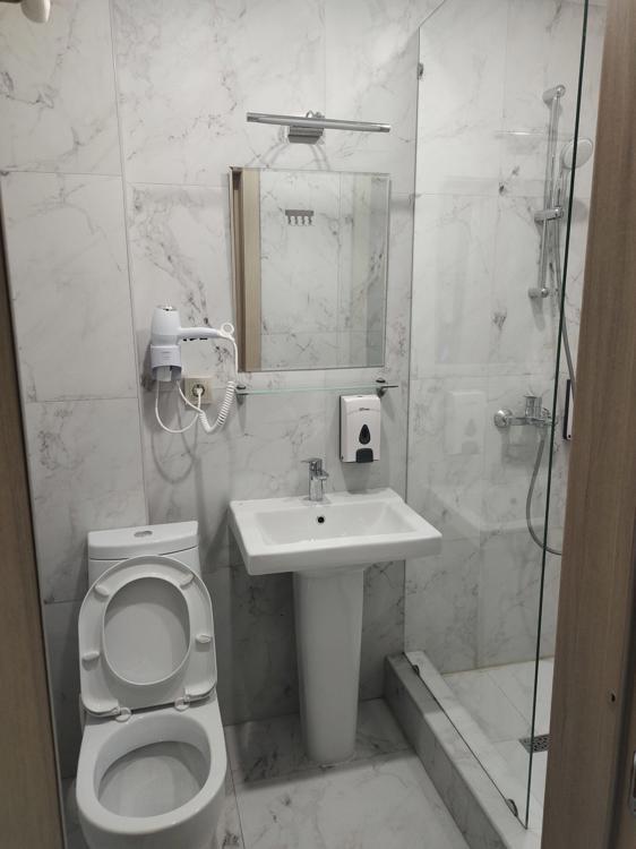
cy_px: 424
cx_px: 318
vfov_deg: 69.4
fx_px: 613
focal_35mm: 25
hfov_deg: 54.9
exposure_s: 1/50
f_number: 1.89
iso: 577
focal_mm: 5.42
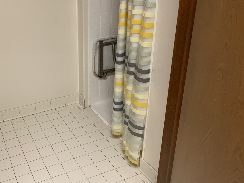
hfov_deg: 48.9
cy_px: 76
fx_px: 261
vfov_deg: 38.6
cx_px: 74
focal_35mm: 37
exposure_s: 1/60
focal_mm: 4.25
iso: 250
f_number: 1.8
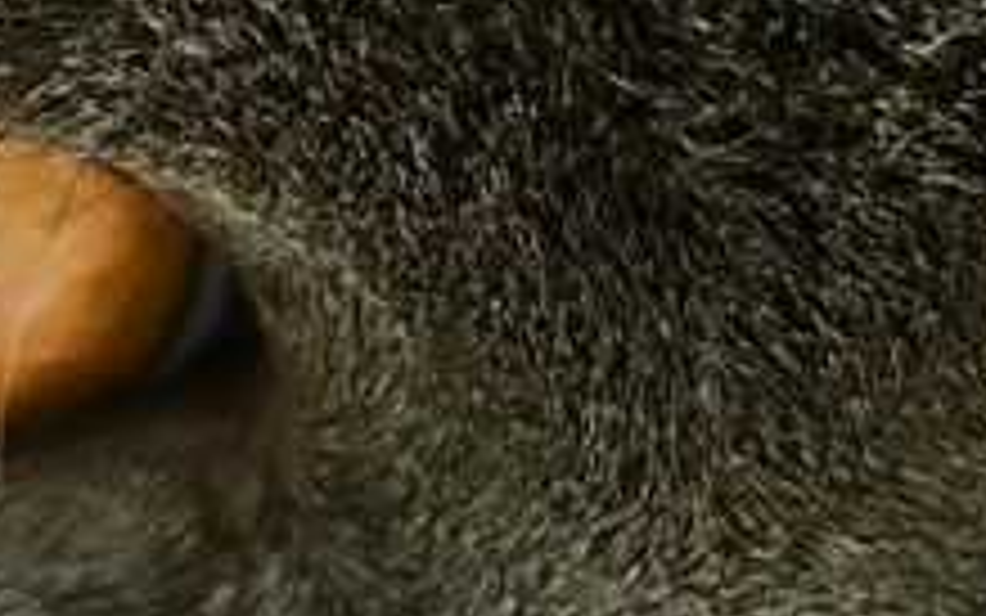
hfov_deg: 14.4
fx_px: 3871
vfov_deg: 9.1
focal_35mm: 144
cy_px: 49
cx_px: 833
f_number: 2.2
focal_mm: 4.15
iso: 25
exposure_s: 1/30
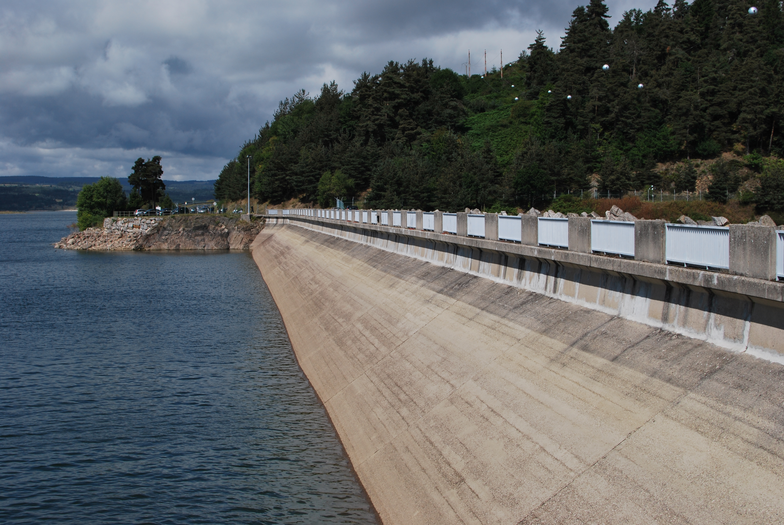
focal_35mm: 52
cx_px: 392
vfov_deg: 25.8
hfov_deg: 37.8
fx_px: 1145
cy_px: 262
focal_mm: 35
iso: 100
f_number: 9
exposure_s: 1/320
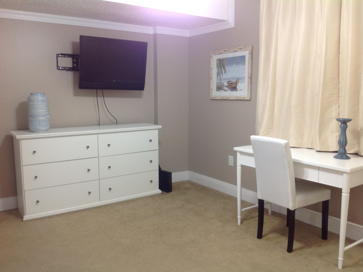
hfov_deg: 52.7
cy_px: 136
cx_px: 182
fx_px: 366
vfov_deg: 40.6
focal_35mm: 35
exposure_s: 1/15
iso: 100
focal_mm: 4.28
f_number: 2.4
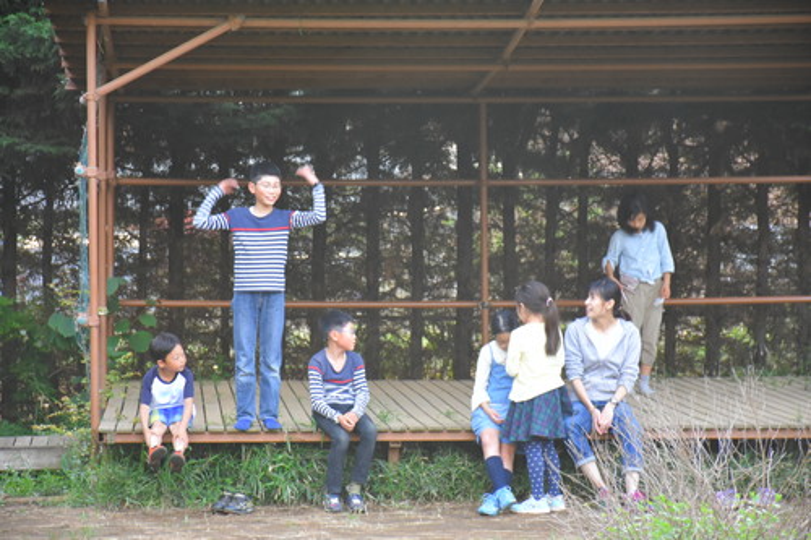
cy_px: 270
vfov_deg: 8.2
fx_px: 3783
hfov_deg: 12.2
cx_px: 406
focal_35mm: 168
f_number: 5.6
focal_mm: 112
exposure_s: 1/80
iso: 1250
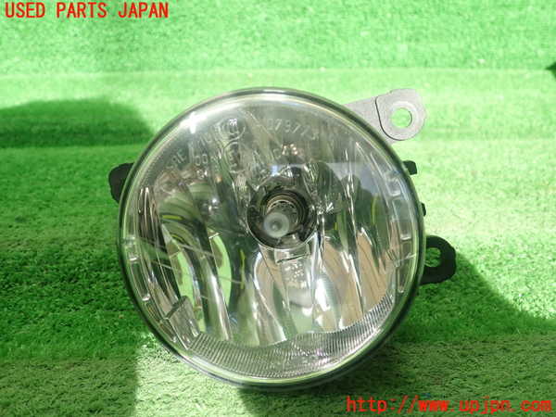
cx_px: 278
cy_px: 208
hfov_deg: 60.0
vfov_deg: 46.8
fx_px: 482
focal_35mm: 30
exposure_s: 1/125
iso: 125
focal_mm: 5.5
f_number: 2.3
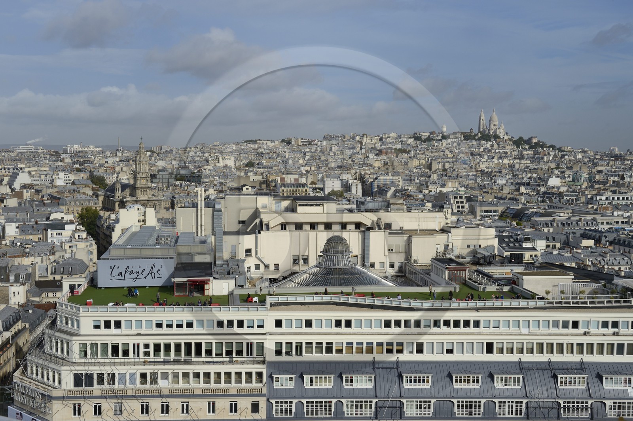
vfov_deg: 33.3
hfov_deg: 48.5
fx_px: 703
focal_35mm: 40
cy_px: 210
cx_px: 316
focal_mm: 40
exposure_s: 1/320
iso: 200
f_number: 14
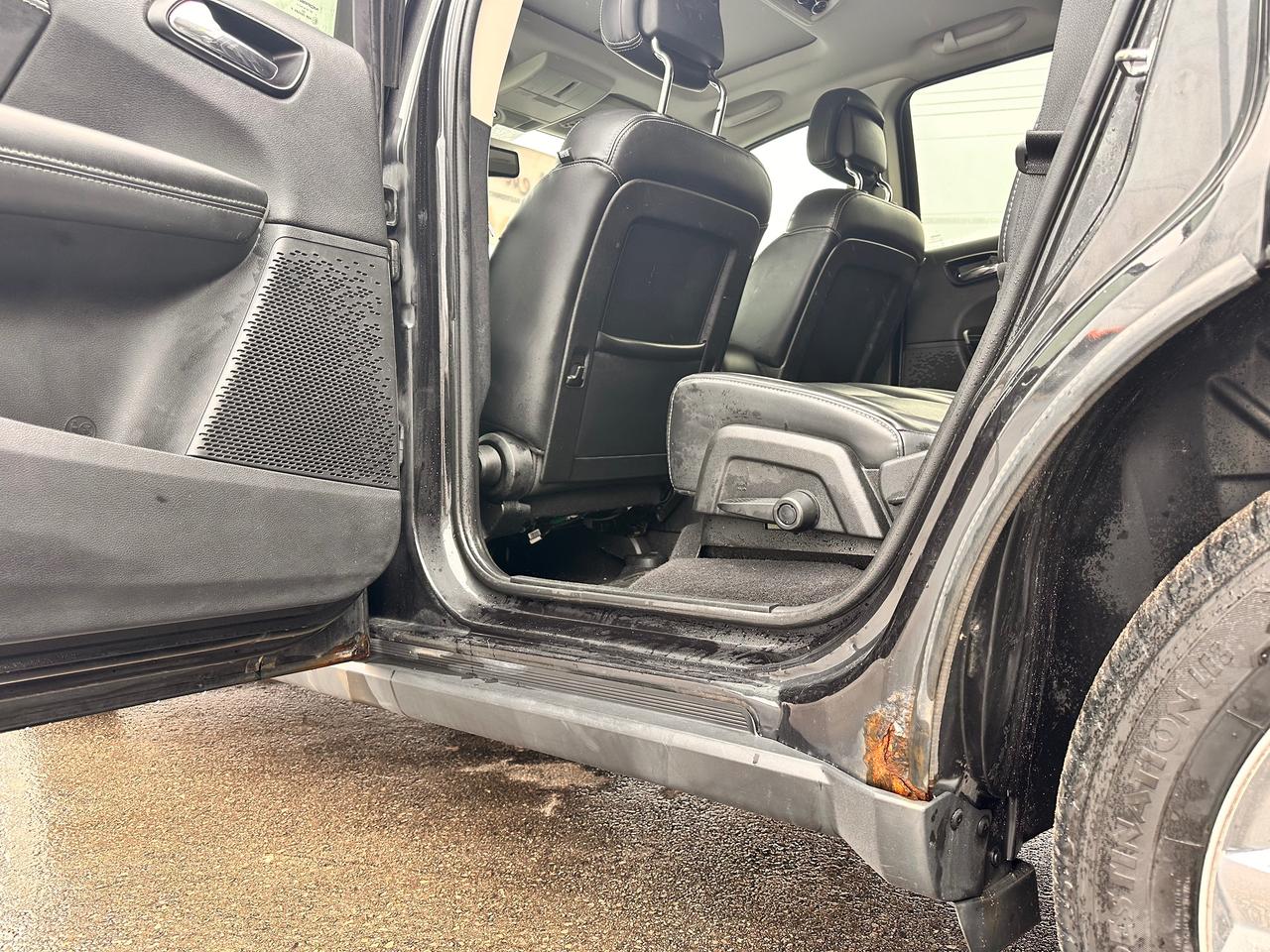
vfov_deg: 56.8
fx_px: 881
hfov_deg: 71.6
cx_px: 635
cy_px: 476
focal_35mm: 24
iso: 125
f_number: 1.78
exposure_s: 1/136
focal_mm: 6.86
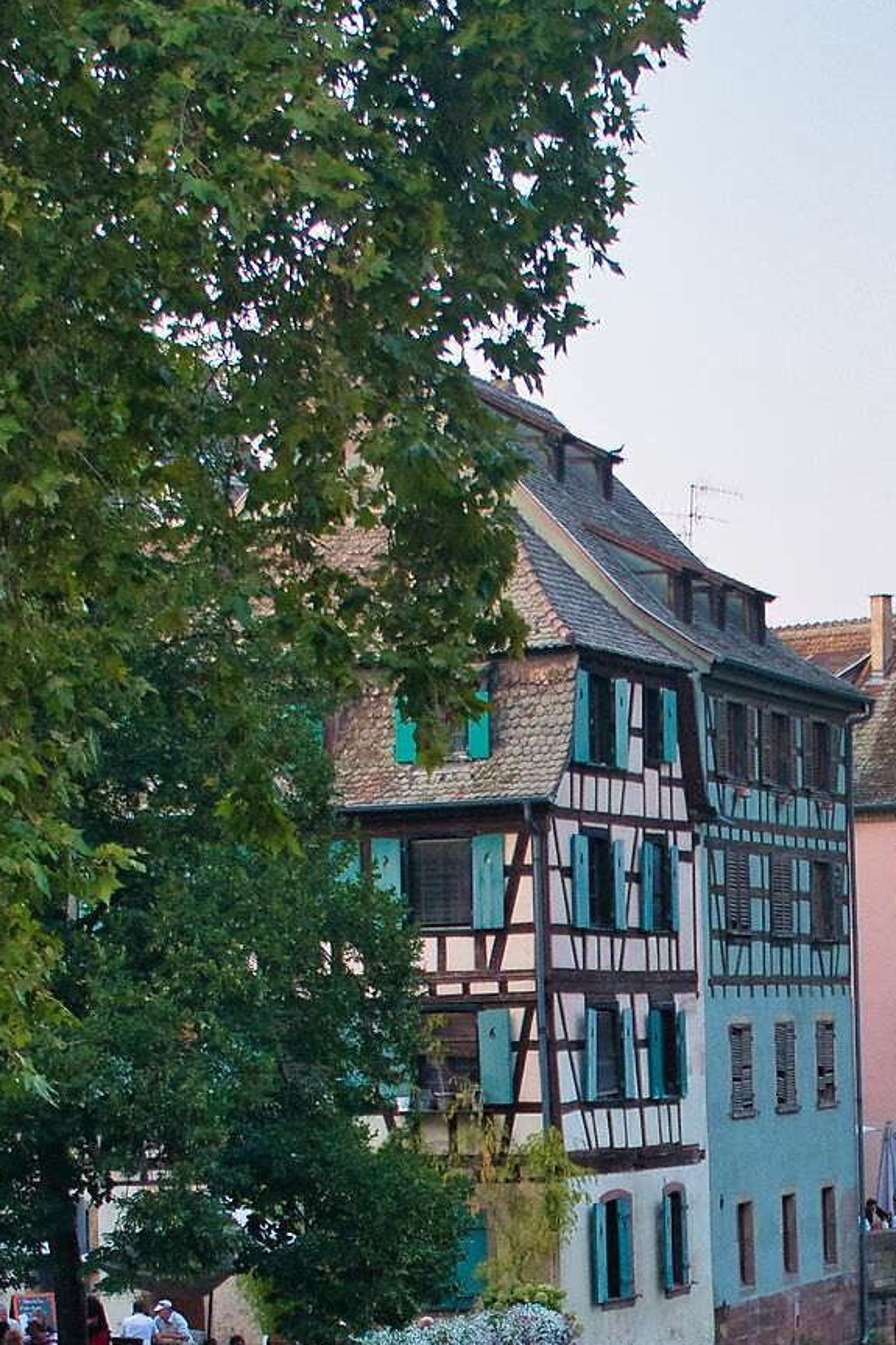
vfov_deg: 18.3
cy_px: 1174
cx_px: 832
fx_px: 4108
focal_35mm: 110
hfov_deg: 12.3
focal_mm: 19
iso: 500
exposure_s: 1/60
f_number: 2.8
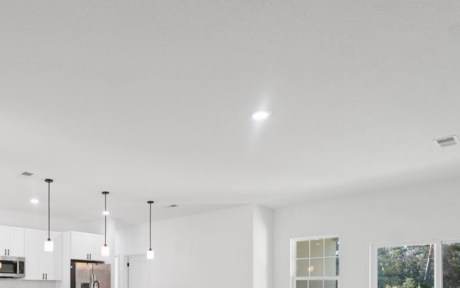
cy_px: 286
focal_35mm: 29
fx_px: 364
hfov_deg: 61.6
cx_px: 124
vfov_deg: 38.5
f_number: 8
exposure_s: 1/6
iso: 400
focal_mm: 14
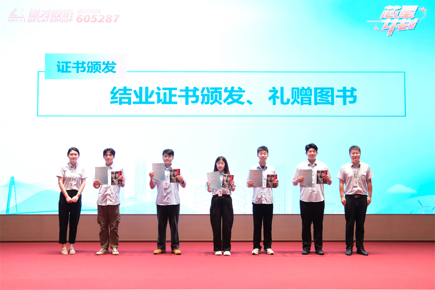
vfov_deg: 37.8
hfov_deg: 54.5
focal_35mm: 35
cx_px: 218
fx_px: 423
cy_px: 145
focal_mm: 23
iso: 4000
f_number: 4
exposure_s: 1/200
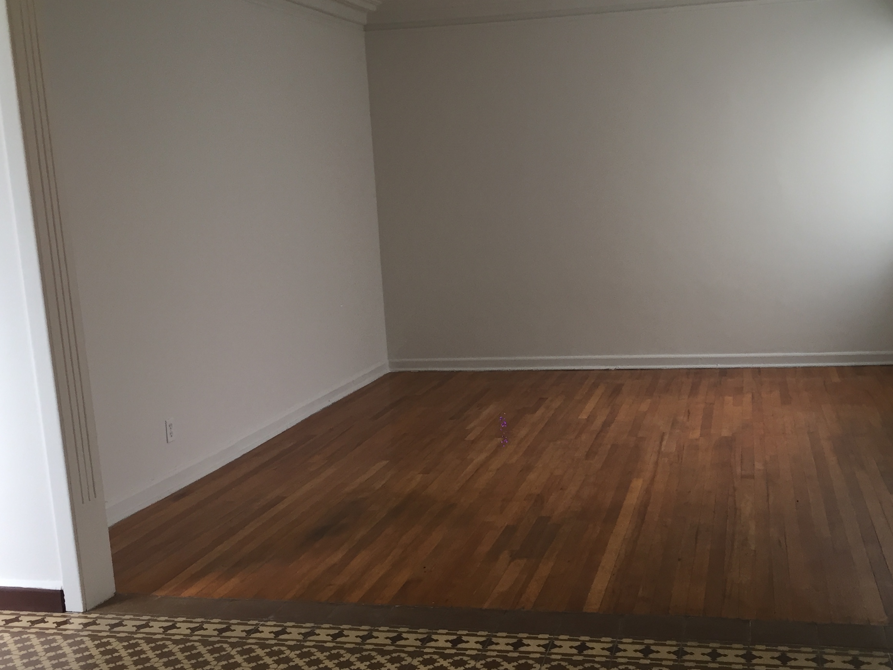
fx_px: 1058
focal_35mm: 41
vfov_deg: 35.1
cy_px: 374
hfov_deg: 45.7
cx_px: 500
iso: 32
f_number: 2.2
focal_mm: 4.15
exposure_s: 1/30
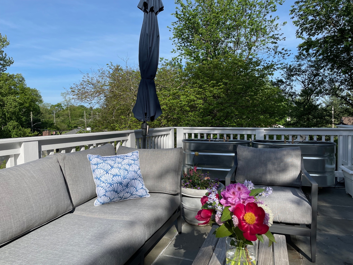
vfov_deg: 53.0
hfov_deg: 67.3
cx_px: 176
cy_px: 132
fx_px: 265
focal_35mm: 26
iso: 32
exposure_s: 1/2882
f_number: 1.6
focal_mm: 4.2
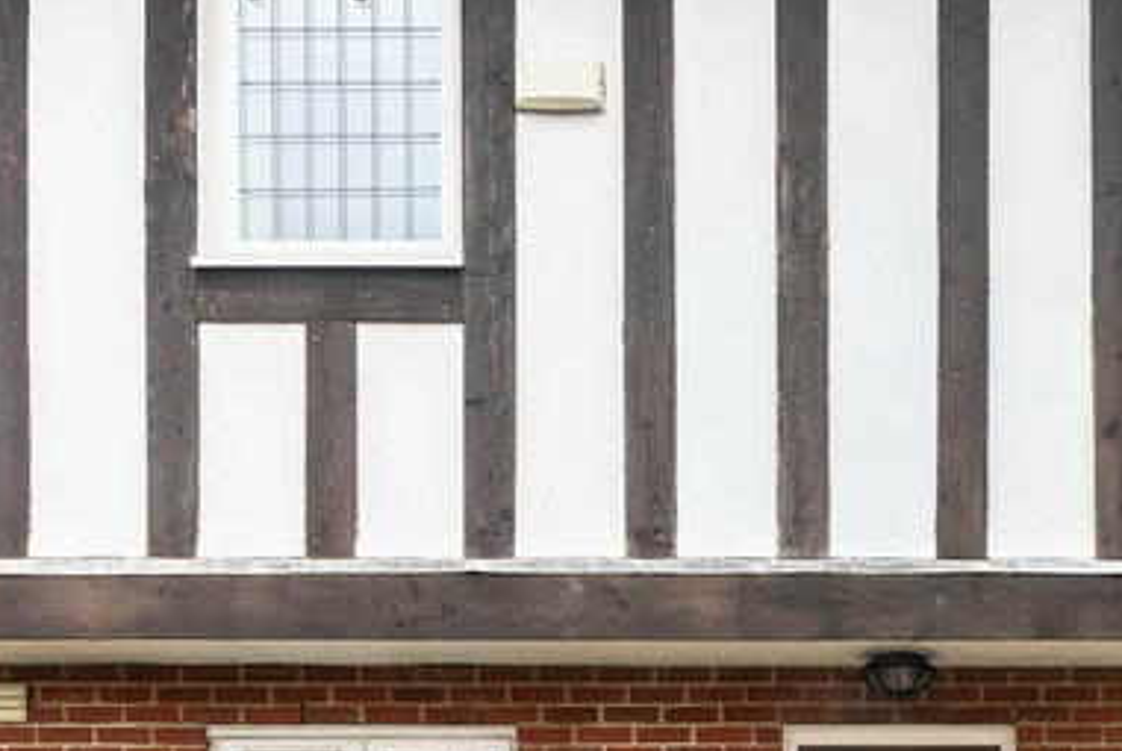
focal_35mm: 44
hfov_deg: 43.4
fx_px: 1384
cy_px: 739
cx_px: 772
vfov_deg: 28.6
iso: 1250
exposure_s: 1/100
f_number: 7.1
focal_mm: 16.5
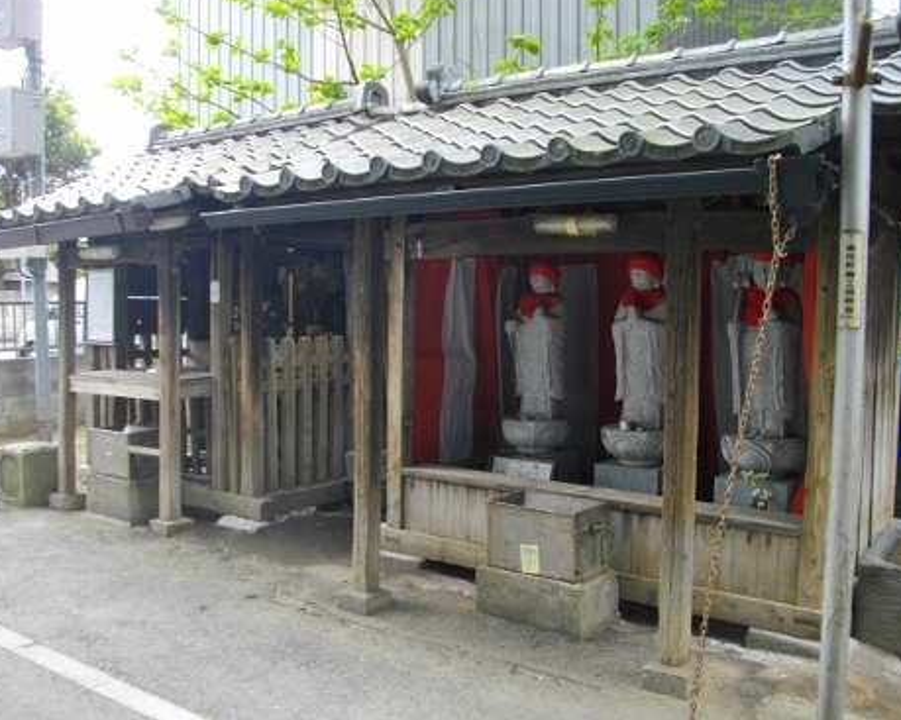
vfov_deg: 43.3
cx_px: 477
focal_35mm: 34
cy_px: 354
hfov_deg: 52.8
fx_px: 906
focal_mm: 5.7
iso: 138
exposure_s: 1/100
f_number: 2.9
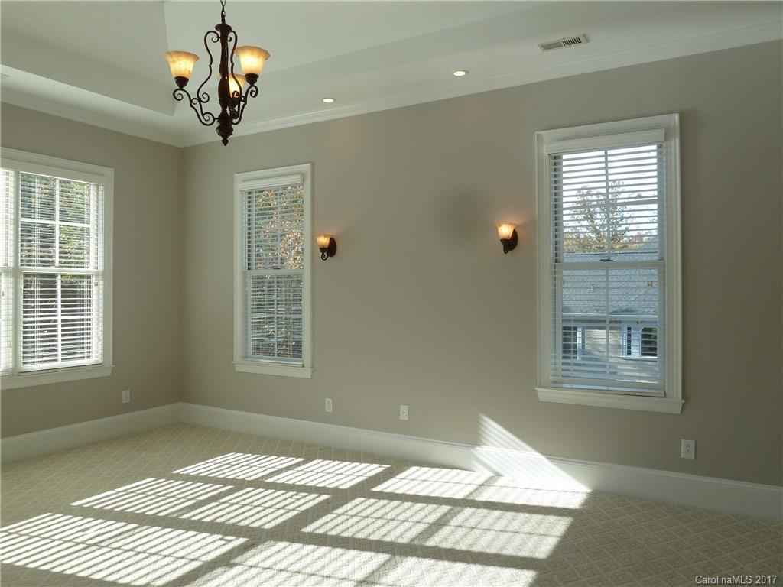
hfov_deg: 69.4
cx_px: 392
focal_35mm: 25
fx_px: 565
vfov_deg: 54.9
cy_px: 294
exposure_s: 1/125
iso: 80
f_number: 4
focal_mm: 4.1
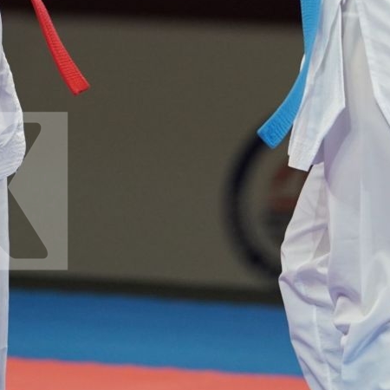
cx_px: -13
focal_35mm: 680
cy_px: -117
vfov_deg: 2.6
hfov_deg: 2.6
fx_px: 8668
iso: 2000
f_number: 2.8
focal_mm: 200
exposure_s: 1/1000
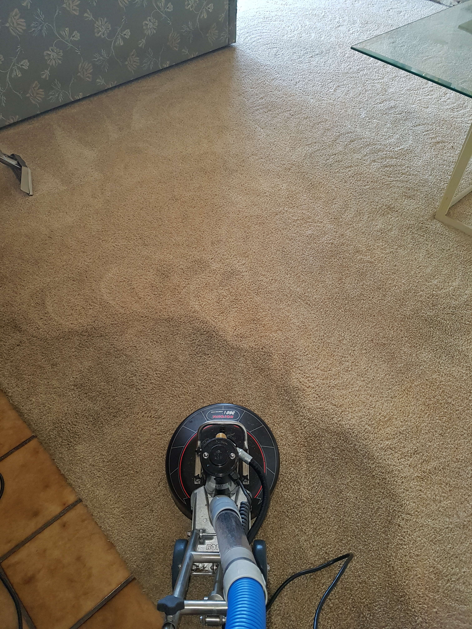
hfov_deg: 53.1
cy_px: 314
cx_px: 236
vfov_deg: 67.3
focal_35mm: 26
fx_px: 473
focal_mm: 4.2
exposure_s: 1/60
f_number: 1.7
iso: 160
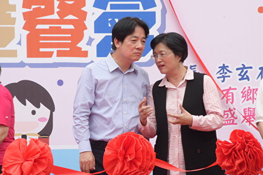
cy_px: 88
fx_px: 2630
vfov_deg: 3.8
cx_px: 132
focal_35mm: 360
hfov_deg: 5.7
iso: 3200
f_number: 32
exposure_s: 1/250
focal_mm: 240
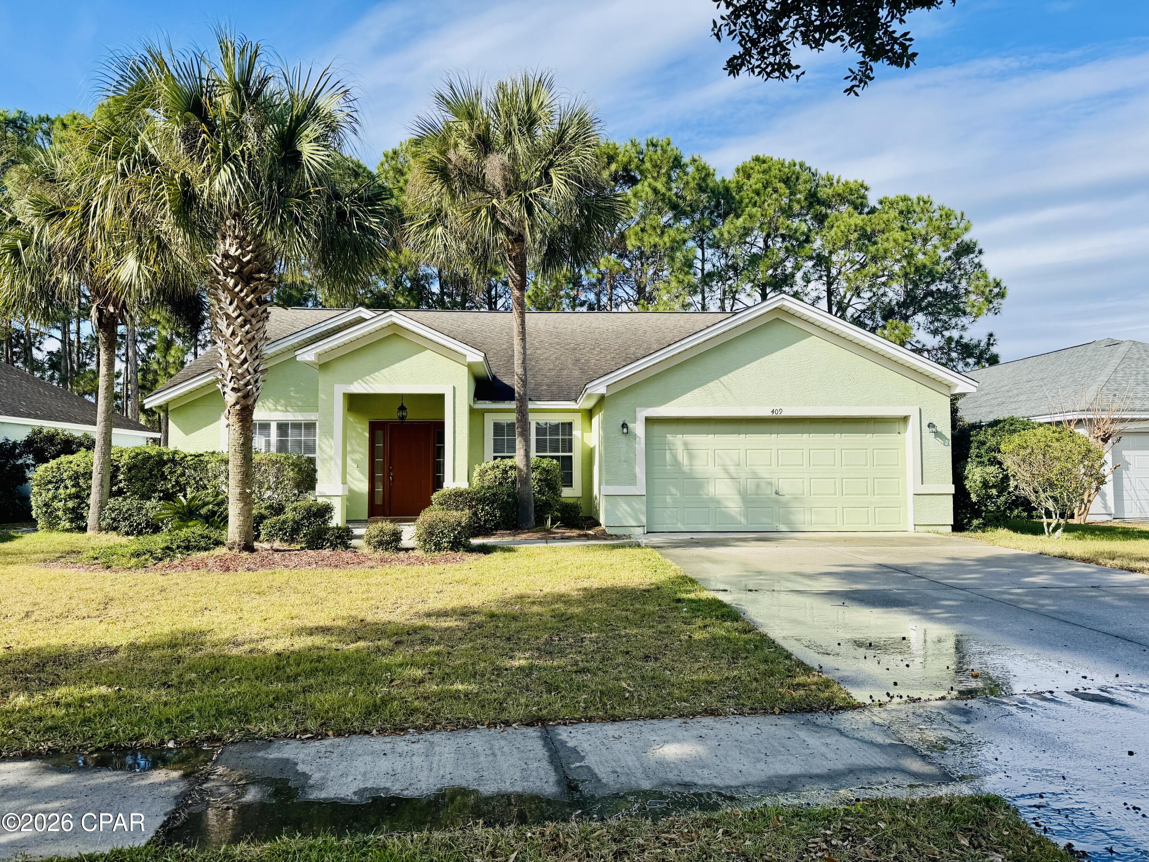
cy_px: 431
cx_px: 574
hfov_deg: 71.6
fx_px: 797
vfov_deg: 56.8
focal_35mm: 24
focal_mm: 6.76
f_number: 1.78
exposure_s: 1/3247
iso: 80
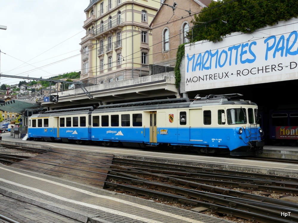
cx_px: 149
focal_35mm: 40
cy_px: 112
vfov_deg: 36.0
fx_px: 344
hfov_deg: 46.8
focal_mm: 6.5
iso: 100
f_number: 5
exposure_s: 1/250
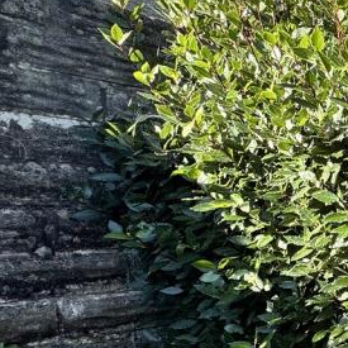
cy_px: 268
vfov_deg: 35.8
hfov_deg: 23.7
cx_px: 588
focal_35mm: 46
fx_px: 523
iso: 40
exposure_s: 1/301
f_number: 2.2
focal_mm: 2.22
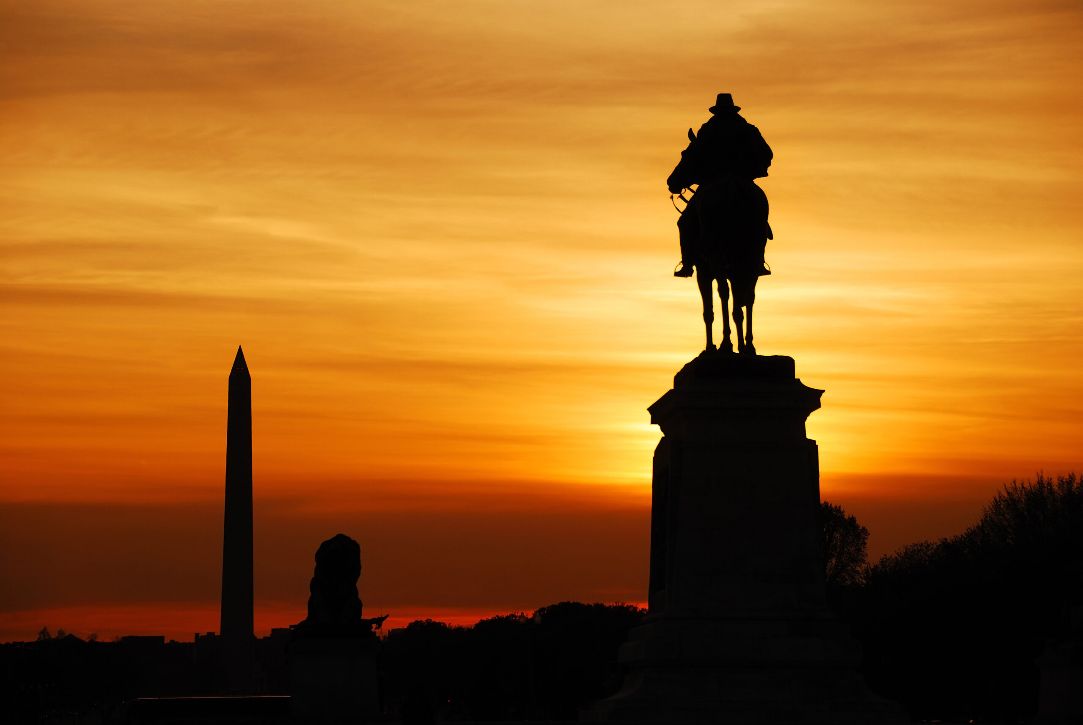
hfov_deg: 15.2
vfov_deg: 10.2
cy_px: 362
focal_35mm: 135
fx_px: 4066
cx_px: 542
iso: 100
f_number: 7.1
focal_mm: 90
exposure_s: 1/640
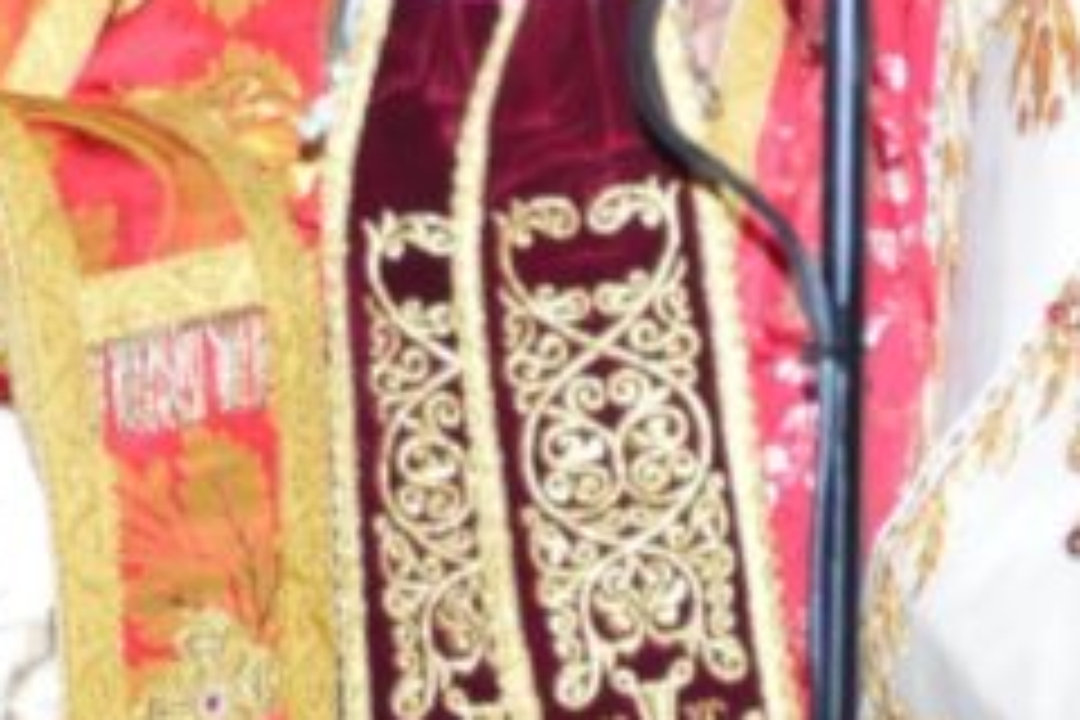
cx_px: 1593
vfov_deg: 6.0
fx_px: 6724
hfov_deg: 9.0
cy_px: -794
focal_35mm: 224
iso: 720
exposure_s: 1/60
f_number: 4.2
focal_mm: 35
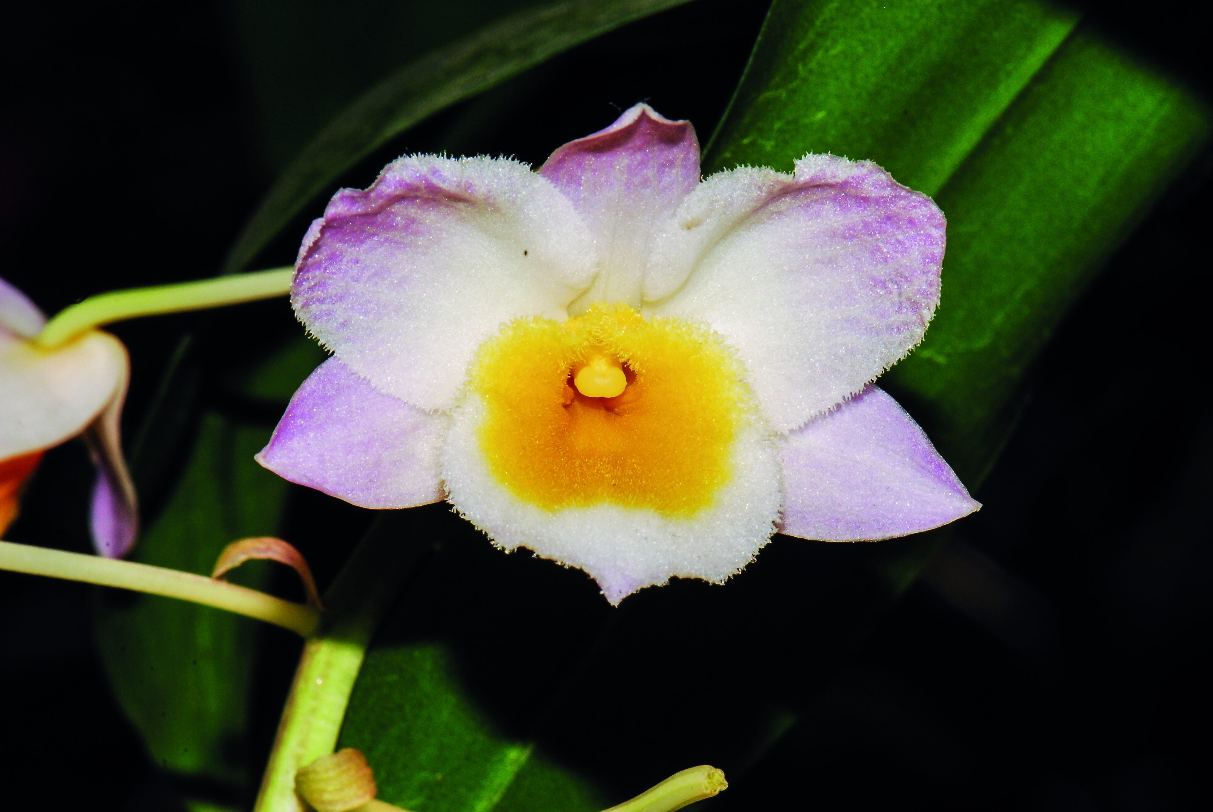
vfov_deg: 8.7
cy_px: 406
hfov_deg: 13.0
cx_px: 606
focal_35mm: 158
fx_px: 5313
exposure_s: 1/125
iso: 320
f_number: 29
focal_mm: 105
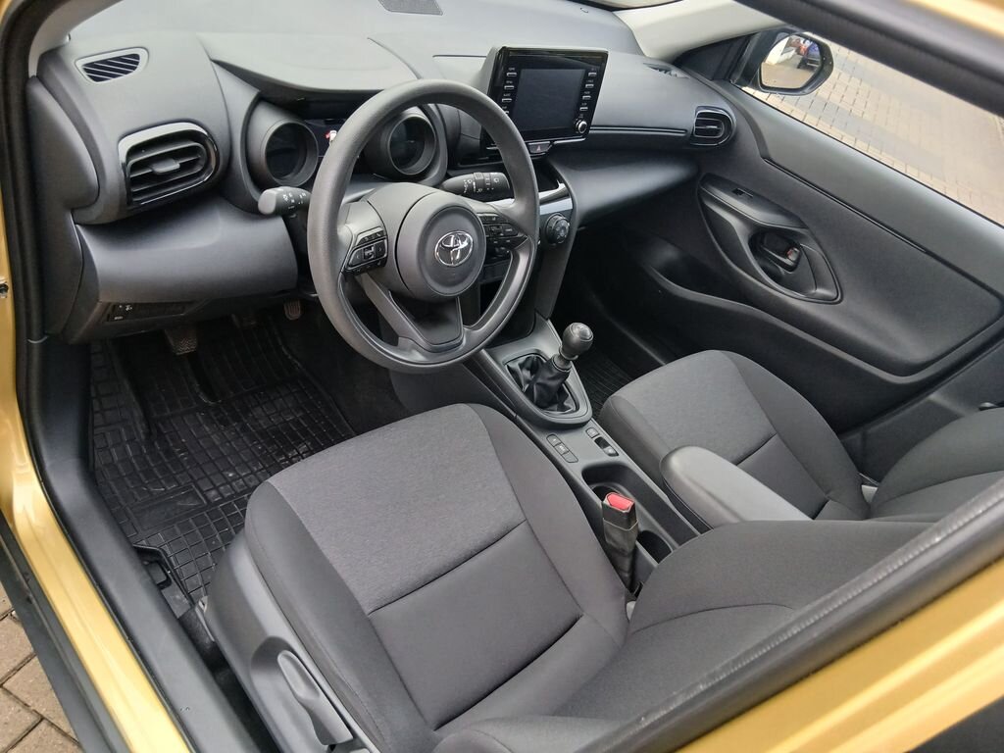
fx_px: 754
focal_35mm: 26
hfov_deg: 67.3
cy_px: 376
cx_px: 502
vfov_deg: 53.1
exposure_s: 1/33.3
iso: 250
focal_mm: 3.98
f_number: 1.8
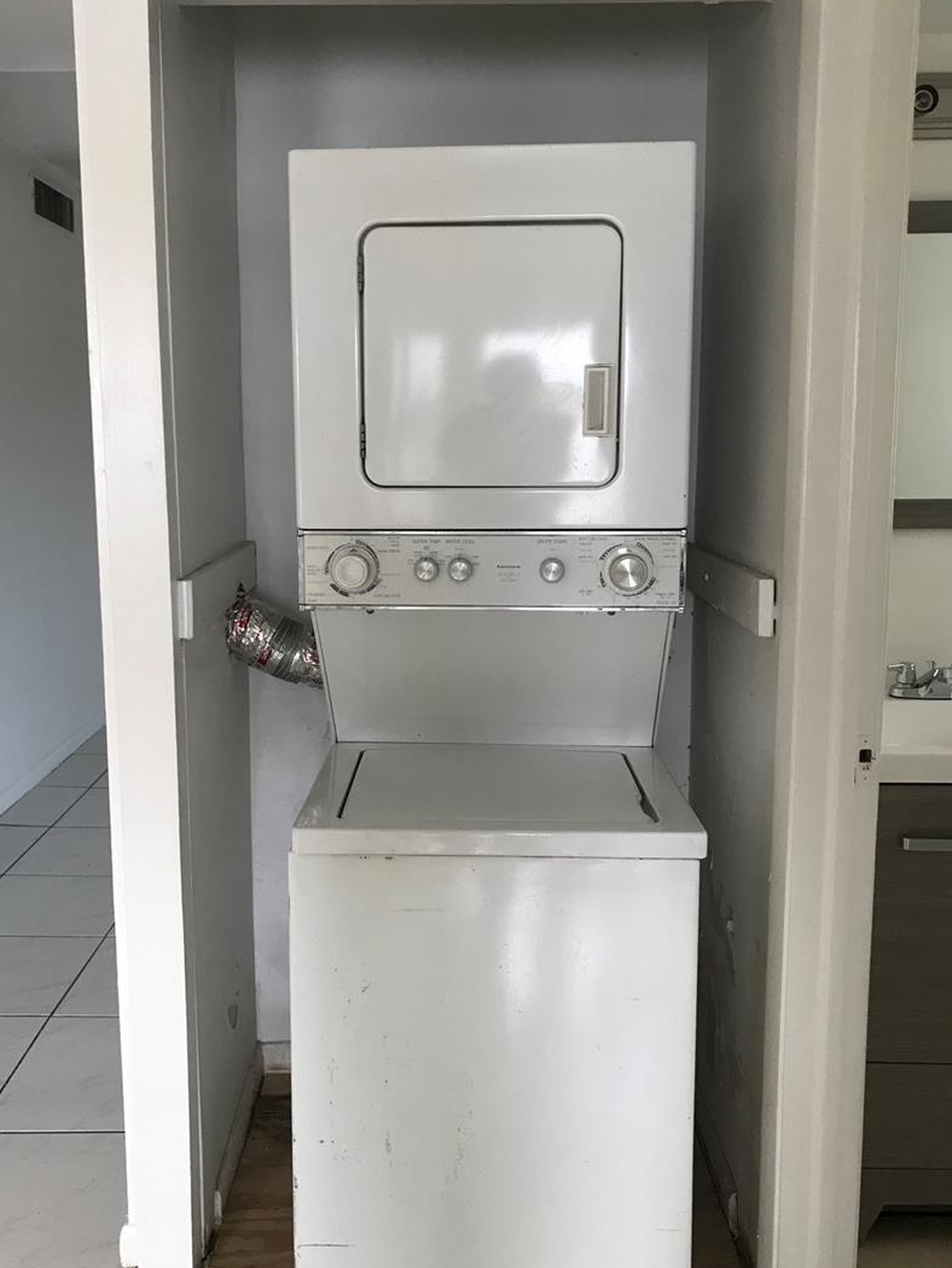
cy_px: 598
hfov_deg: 44.1
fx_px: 1173
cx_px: 419
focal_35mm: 32
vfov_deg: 56.8
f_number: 1.8
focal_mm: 3.99
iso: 25
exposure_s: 1/40
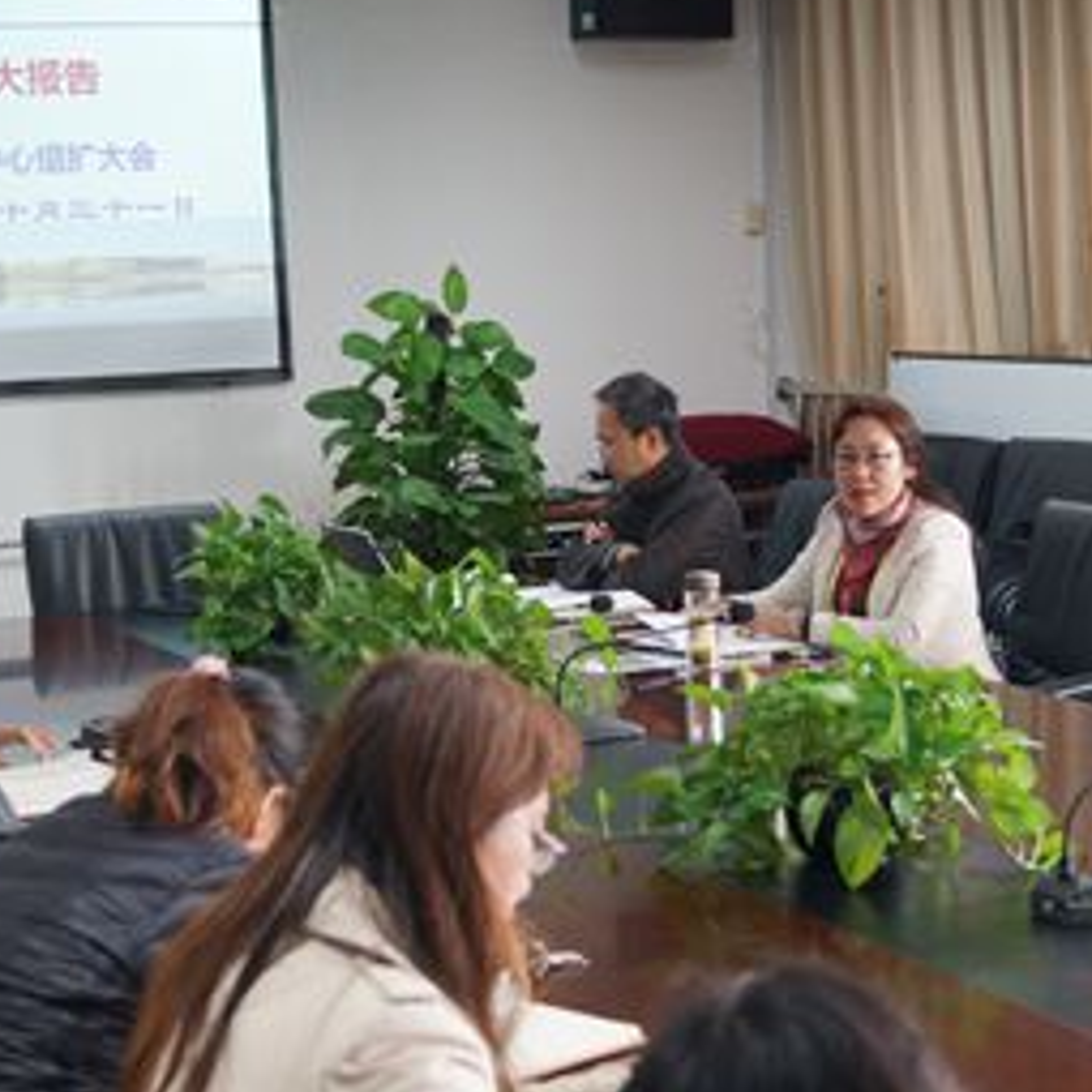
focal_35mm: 75
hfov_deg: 23.0
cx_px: 728
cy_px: 644
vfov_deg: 23.0
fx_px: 2677
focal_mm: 30
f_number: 4.5
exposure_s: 1/60
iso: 640
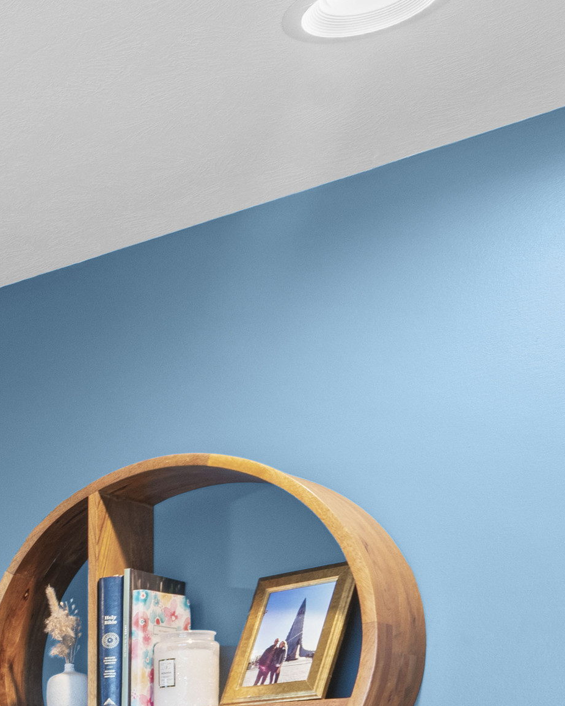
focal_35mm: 69
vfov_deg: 24.9
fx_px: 1442
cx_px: -622
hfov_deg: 16.1
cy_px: 841
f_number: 7.1
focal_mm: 17
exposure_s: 3.2
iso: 500
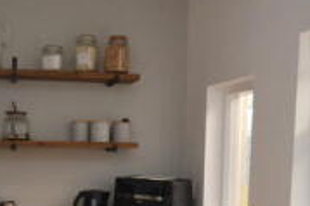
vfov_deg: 24.0
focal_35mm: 55
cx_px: 89
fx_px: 473
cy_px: 176
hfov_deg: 35.7
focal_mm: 10
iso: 280
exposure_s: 1/200
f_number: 5
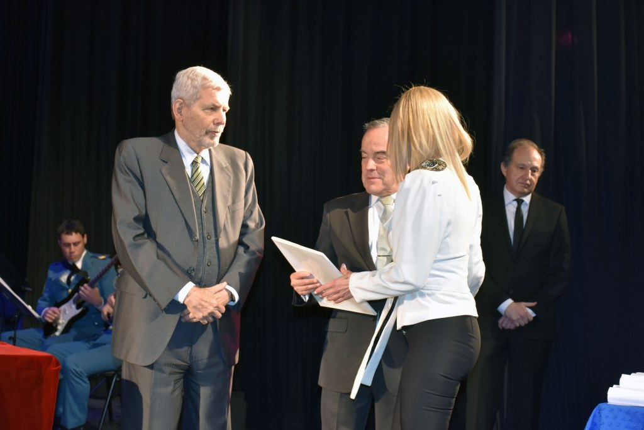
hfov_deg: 31.9
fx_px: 1127
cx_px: 322
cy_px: 215
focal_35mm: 63
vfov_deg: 21.6
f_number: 5
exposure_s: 1/100
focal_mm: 42
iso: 800
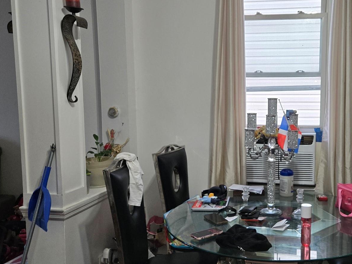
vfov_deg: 35.9
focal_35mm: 40
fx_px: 407
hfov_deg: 45.8
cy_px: 137
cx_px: 247
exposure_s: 1/120
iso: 250
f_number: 1.8
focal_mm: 5.4
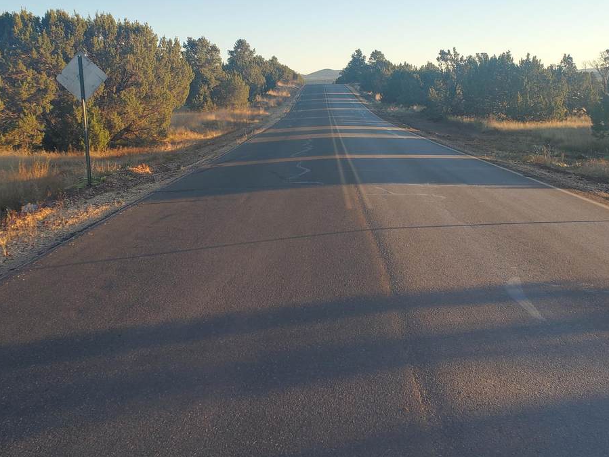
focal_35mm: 37
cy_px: 145
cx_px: 312
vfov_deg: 38.2
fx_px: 651
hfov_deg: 50.1
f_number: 2.4
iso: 50
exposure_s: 1/307
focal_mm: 4.3
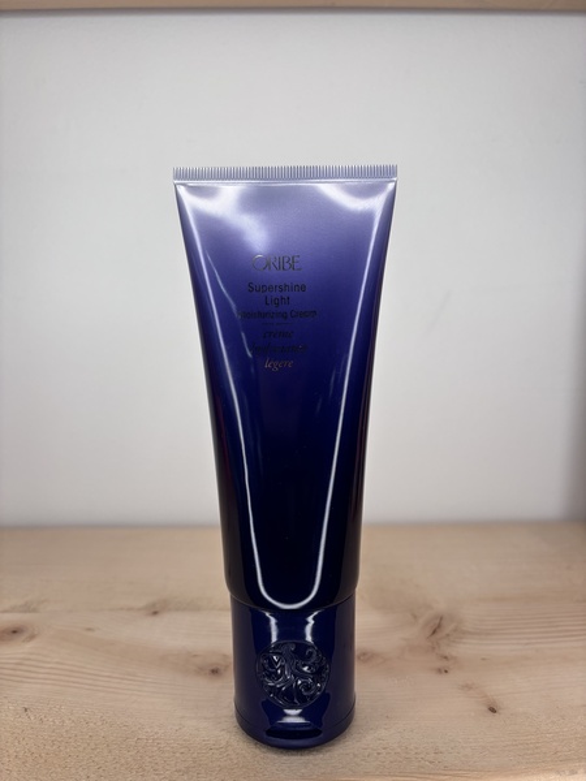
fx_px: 587
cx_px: 293
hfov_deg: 53.1
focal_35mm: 26
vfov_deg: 67.3
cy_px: 390
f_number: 1.6
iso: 50
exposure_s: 1/531
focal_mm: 5.96
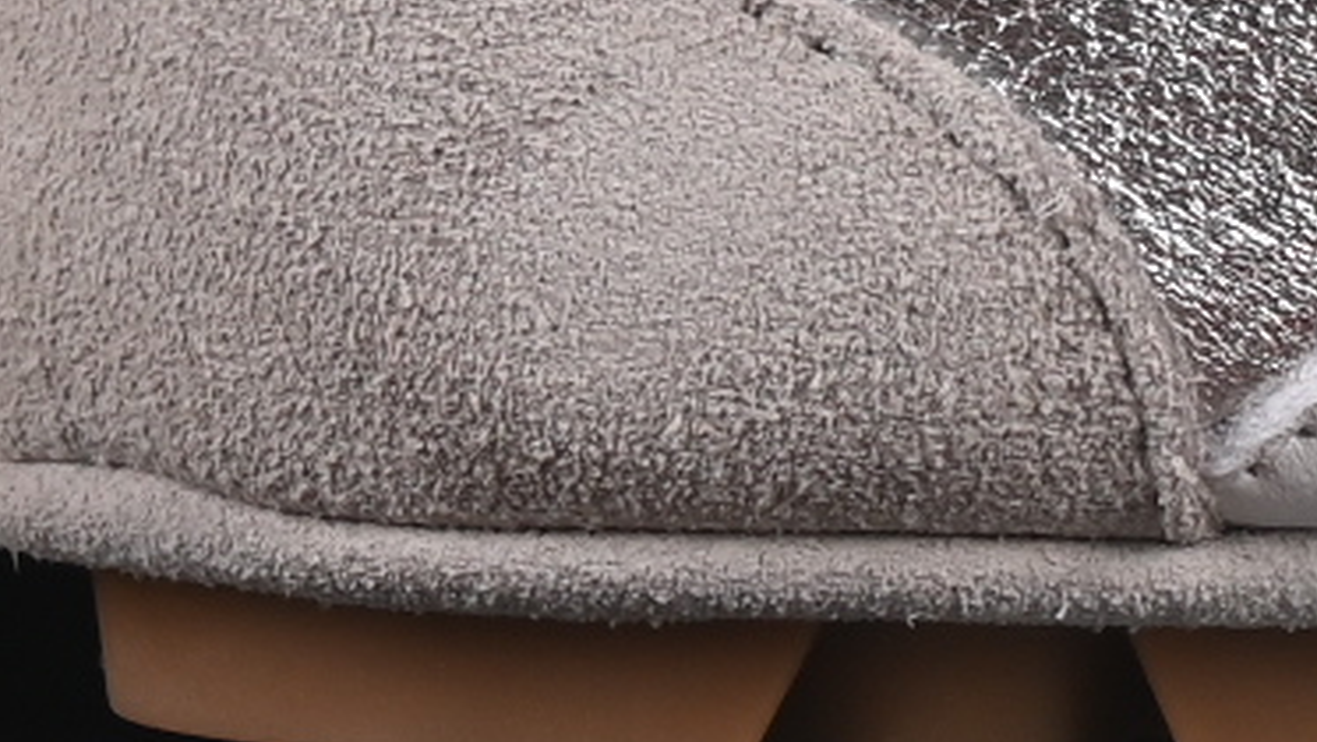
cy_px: -1254
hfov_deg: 3.6
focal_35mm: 586
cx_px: 2761
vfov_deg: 2.1
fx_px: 20468
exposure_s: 1/60
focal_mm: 50
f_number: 8
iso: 160
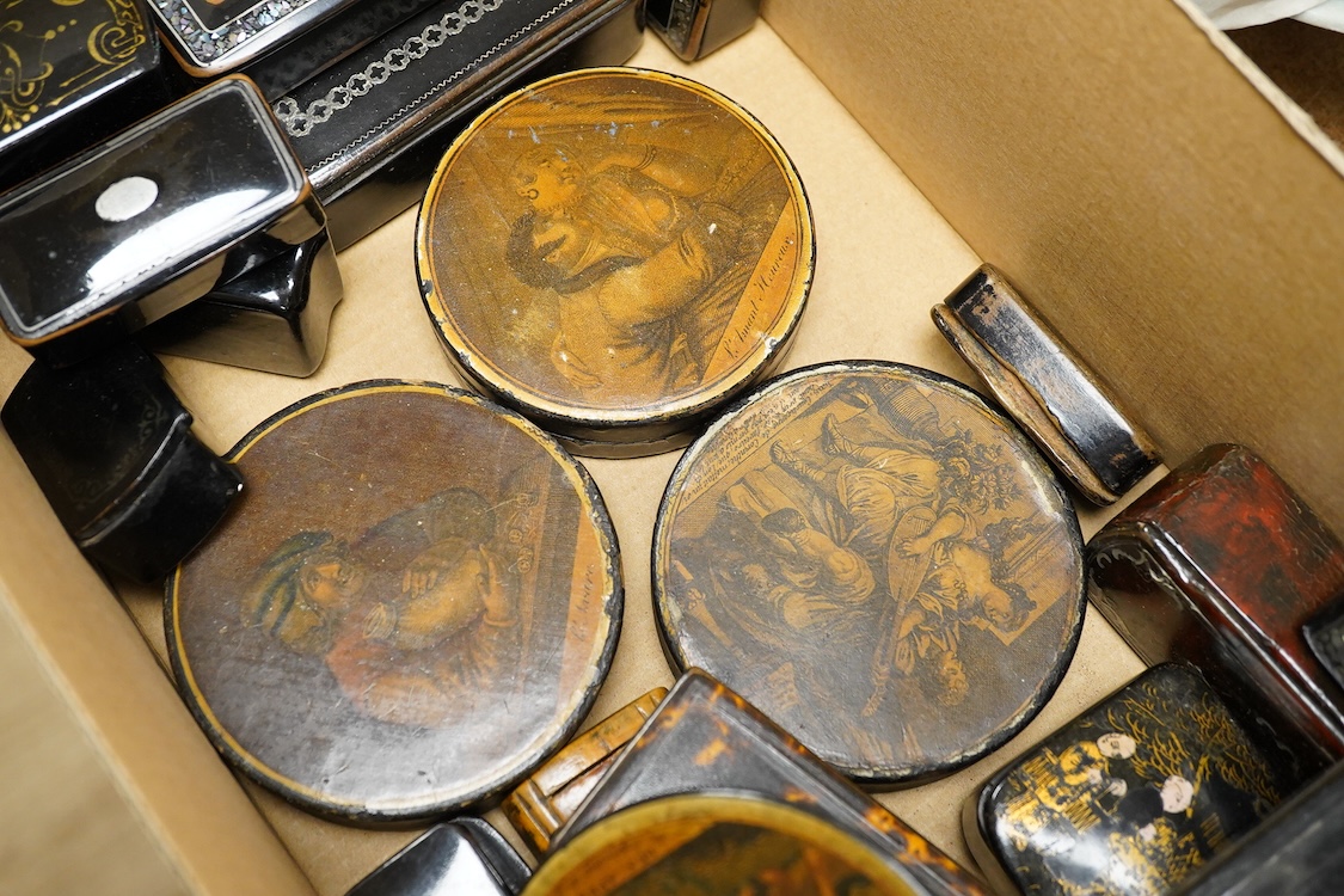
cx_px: 672
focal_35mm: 45
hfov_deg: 43.6
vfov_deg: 29.9
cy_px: 448
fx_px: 1680
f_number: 8
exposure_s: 1/100
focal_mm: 30
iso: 2500
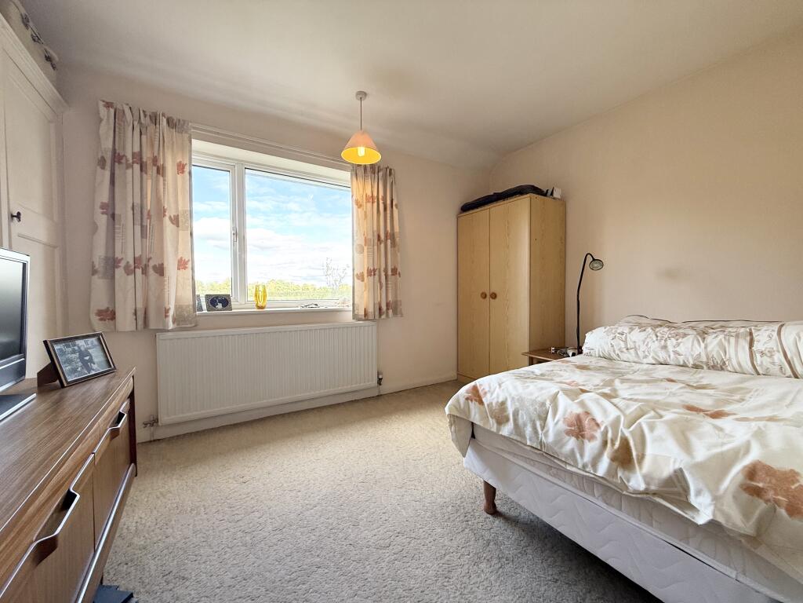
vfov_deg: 85.7
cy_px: 302
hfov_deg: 102.1
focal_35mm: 14
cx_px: 402
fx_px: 325
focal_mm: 2.22
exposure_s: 1/99
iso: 80
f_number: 2.2
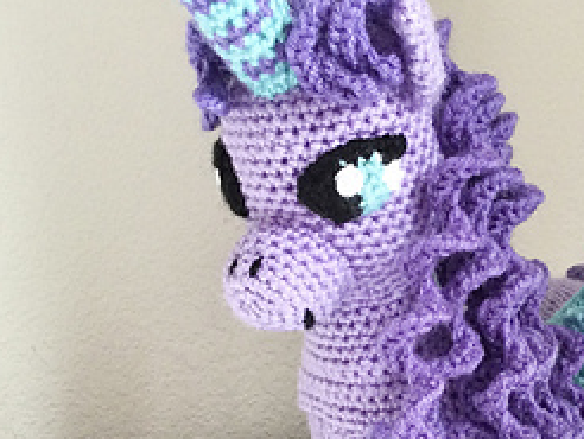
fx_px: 1064
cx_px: 468
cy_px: 338
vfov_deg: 23.1
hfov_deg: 30.0
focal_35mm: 63
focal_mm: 3.3
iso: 50
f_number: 2.4
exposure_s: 1/30
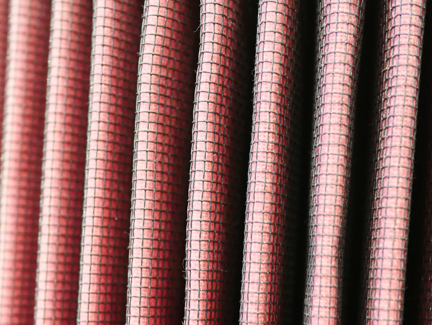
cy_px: 252
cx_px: 212
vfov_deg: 16.5
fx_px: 1111
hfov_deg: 22.0
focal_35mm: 89
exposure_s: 1/40
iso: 3200
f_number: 2.8
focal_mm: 25
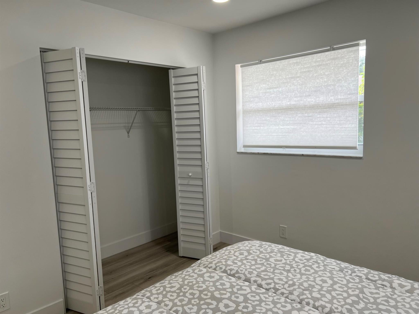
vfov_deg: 53.1
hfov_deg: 67.3
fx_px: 315
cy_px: 157
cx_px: 210
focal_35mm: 26
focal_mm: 5.7
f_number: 1.5
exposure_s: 1/162
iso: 40
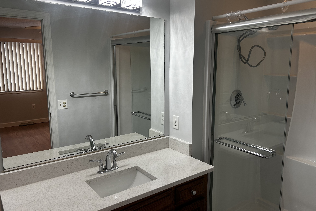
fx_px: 246
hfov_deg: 65.5
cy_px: 99
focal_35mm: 28
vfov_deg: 46.4
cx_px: 163
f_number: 1.5
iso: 64
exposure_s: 1/120
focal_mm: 5.7
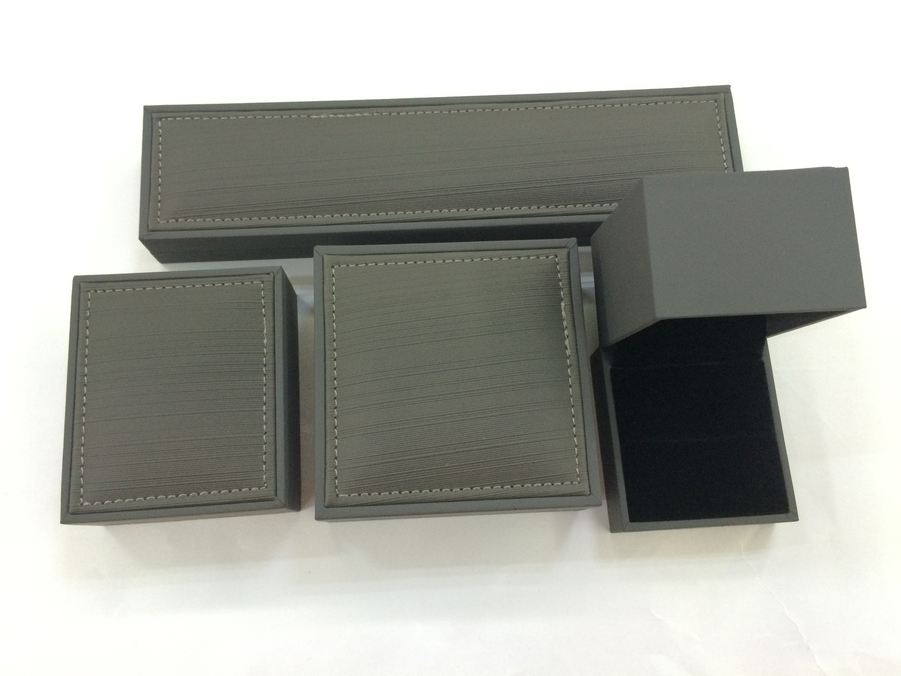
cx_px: 450
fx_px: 755
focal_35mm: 29
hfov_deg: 61.7
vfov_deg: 48.2
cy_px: 338
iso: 200
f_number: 2.2
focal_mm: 4.15
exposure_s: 1/30
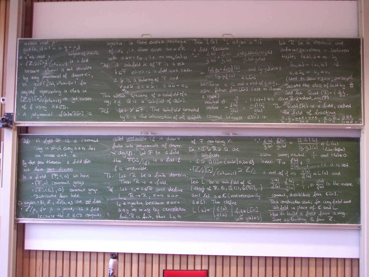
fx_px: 522
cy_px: 138
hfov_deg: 38.9
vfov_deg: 29.7
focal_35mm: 49
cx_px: 184
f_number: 3.1
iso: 200
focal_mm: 8.2
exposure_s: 1/25
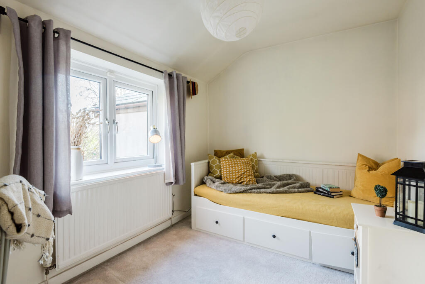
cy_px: 142
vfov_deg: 67.5
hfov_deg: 90.0
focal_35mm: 18
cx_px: 212
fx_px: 213
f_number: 8
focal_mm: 18
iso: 160
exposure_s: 1/15
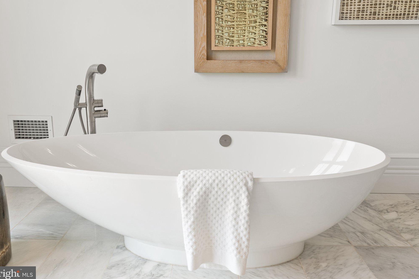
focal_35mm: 32
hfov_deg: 58.7
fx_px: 372
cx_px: 205
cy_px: 138
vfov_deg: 41.1
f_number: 8
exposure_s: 1/5
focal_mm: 31
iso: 400
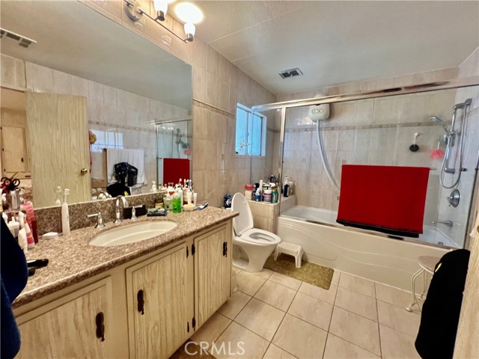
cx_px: 240
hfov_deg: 106.2
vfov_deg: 89.9
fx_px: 180
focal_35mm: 13
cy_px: 180
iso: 160
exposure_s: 1/60
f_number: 1.8
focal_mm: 1.57
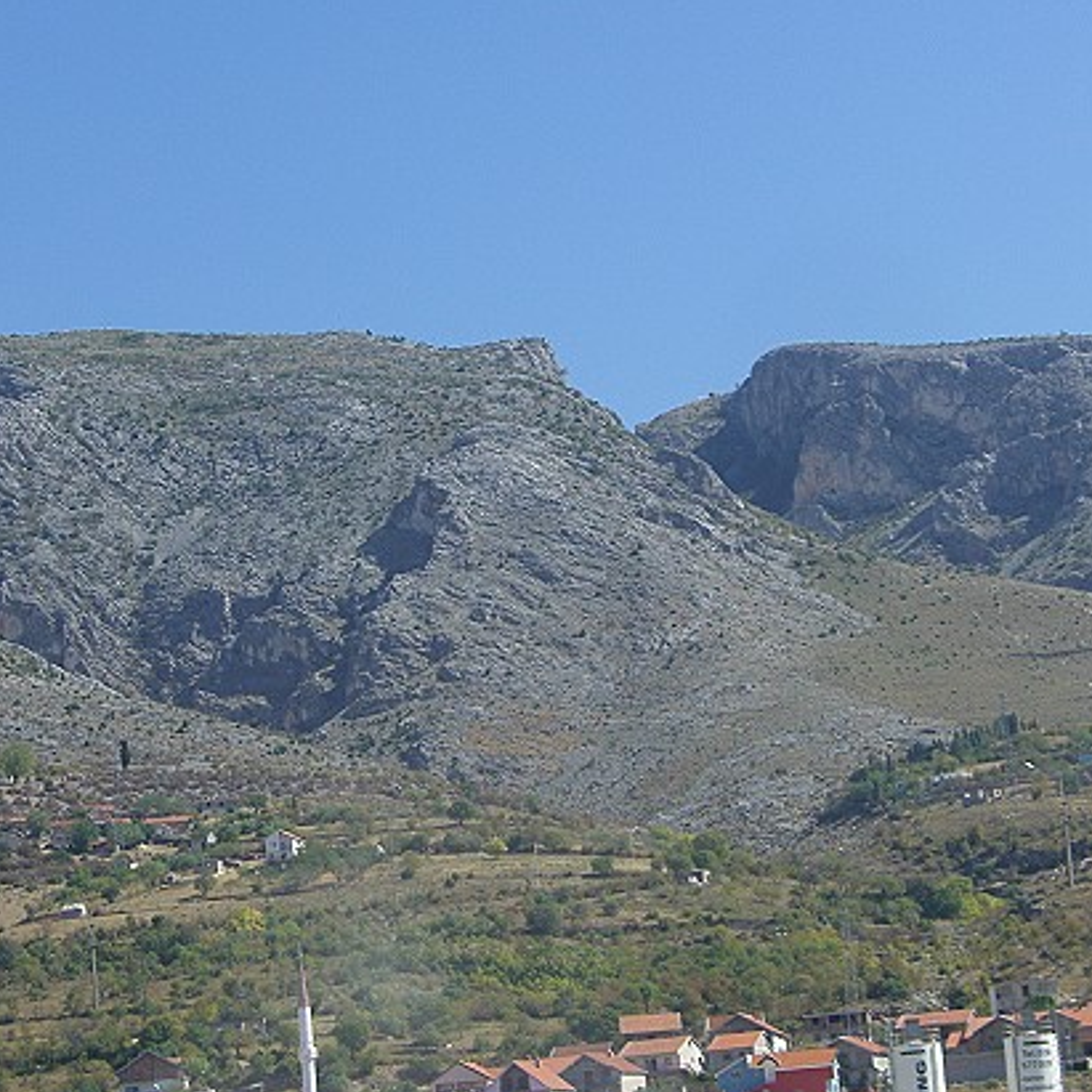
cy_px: 500
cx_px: 412
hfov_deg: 13.6
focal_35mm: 128
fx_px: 4568
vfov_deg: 13.6
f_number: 4.8
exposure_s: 1/400
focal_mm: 19.4
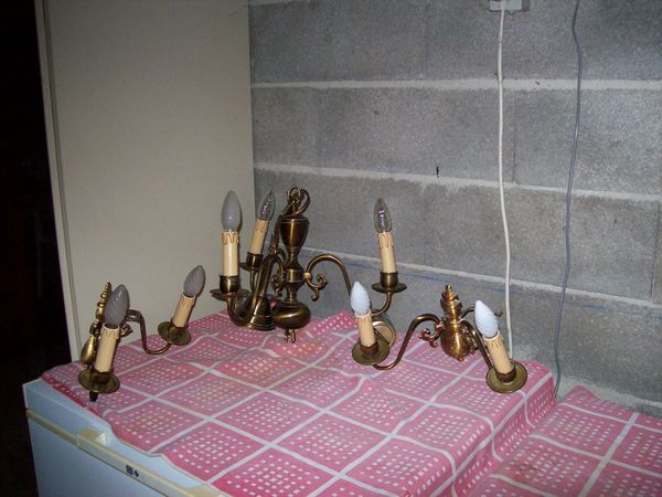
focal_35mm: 36
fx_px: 688
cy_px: 248
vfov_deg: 39.7
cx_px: 331
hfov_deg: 51.4
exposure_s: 1/64
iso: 200
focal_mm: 6
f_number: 2.7
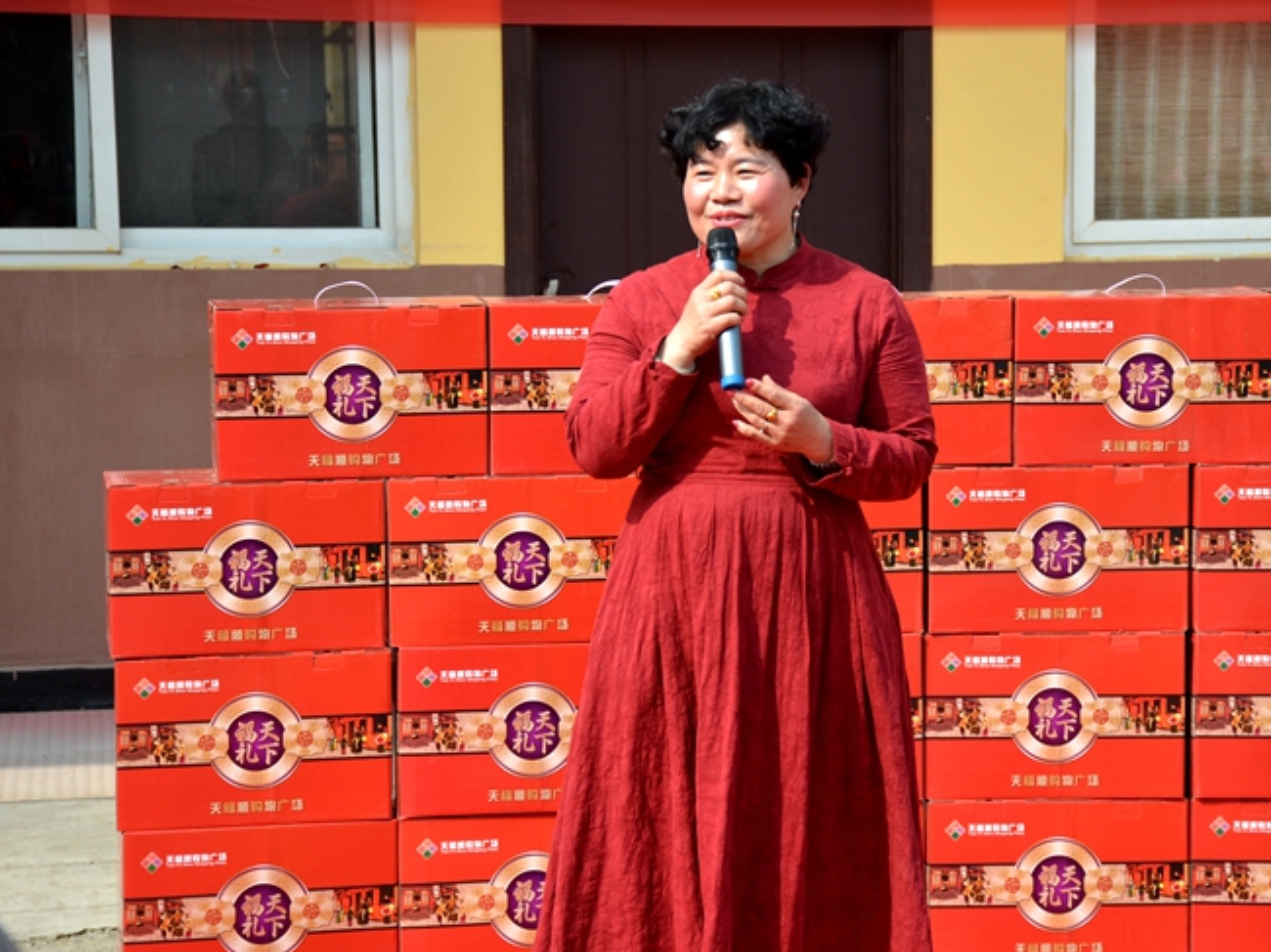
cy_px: 457
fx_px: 4294
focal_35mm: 117
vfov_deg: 12.7
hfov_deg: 16.8
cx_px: 743
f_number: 8
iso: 125
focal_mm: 66
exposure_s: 1/250
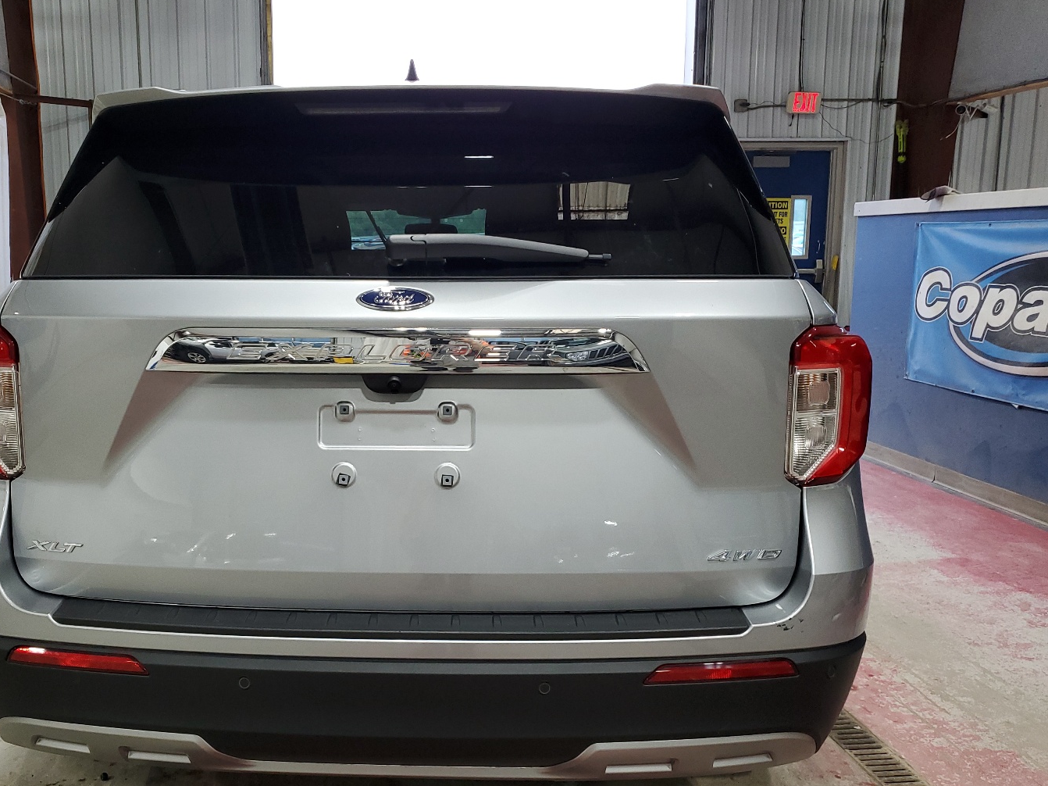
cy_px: 434
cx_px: 426
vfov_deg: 45.4
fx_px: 938
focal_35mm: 31
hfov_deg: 58.0
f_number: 1.5
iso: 92
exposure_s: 1/50
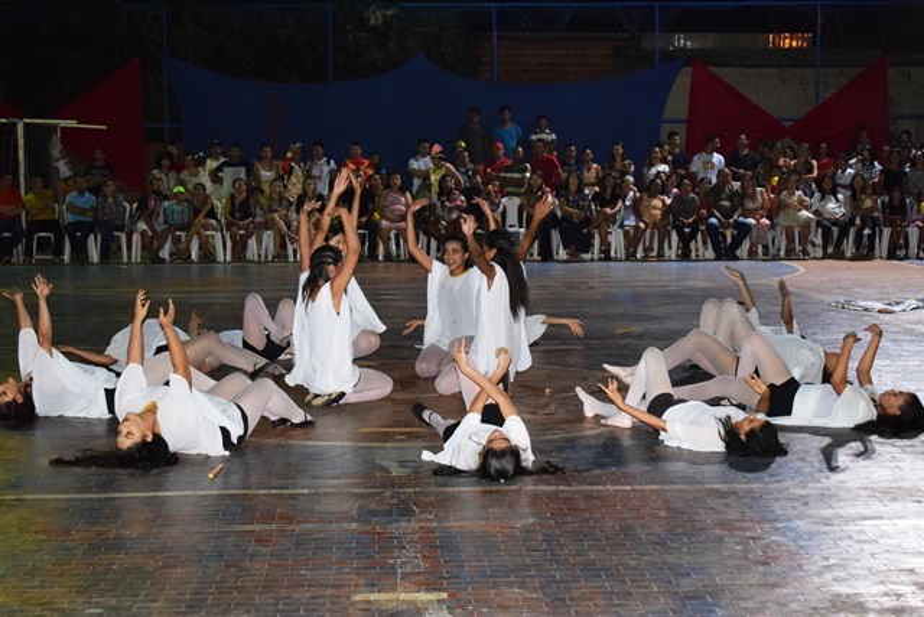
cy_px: 308
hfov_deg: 29.9
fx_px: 1733
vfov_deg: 20.2
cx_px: 462
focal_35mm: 68
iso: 3200
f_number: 5
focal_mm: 45
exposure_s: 1/60
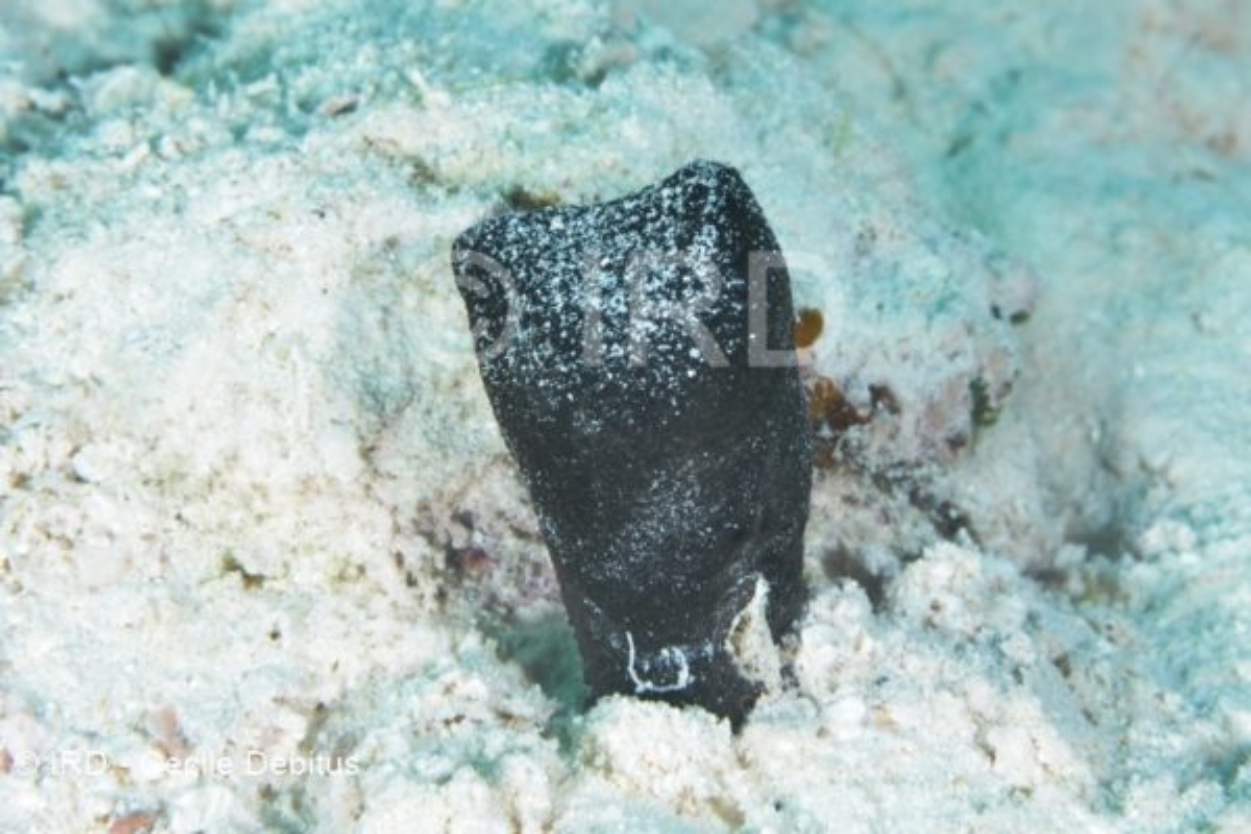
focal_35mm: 90
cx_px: 626
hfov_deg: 22.6
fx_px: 3127
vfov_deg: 15.2
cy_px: 417
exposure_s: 1/125
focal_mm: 60
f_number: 11
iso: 125
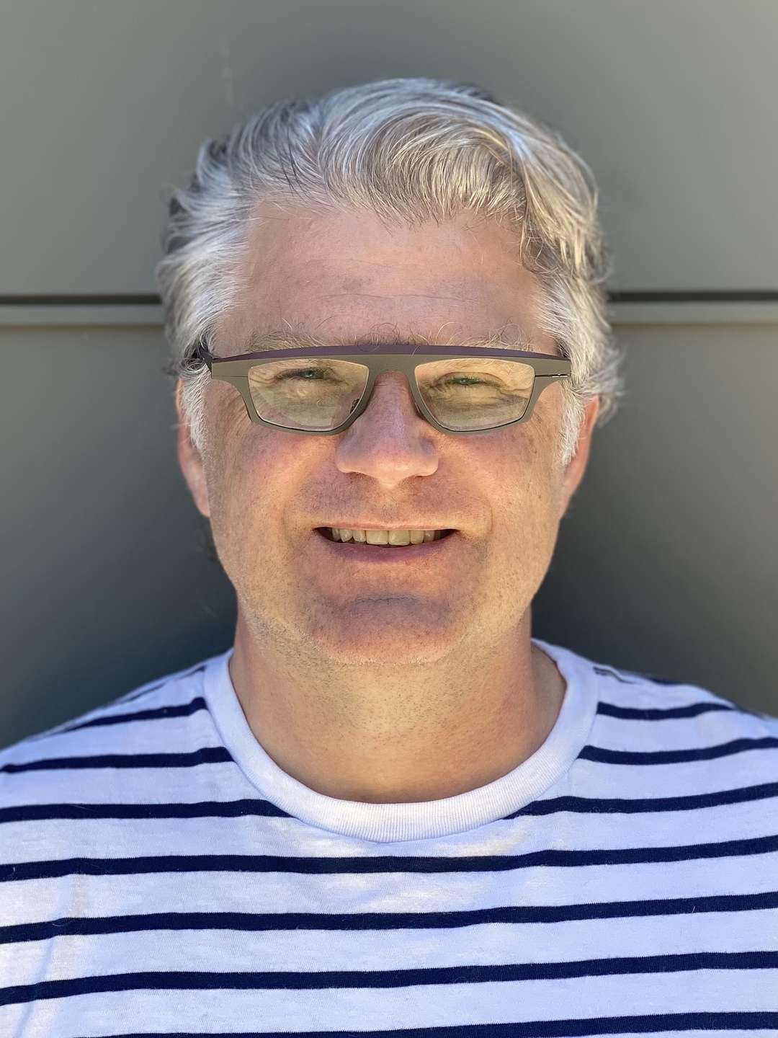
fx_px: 1558
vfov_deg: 36.8
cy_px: 519
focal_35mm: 52
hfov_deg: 28.0
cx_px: 389
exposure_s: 1/141
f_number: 2
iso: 20
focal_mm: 6
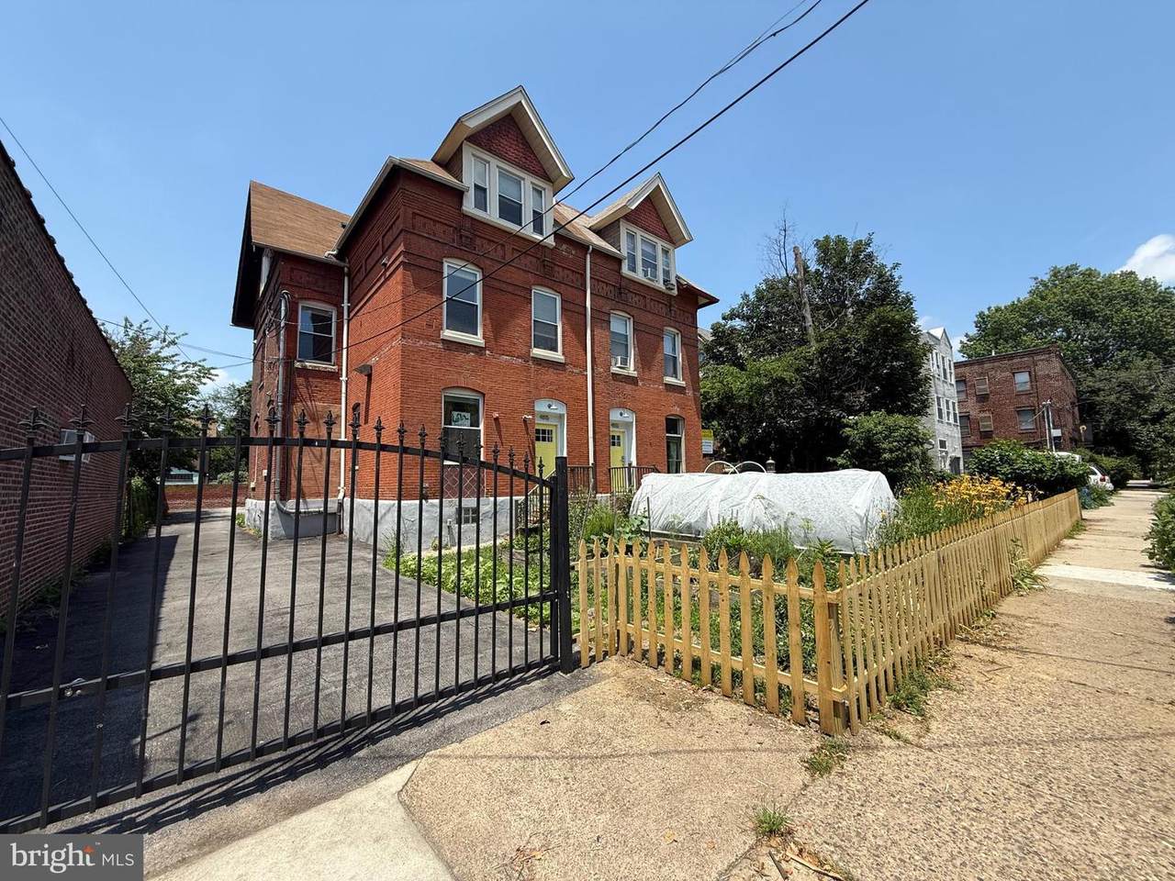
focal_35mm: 14
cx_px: 588
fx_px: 475
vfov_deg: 85.7
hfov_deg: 102.1
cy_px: 440
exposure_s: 1/1259
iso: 50
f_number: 2.2
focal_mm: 2.22
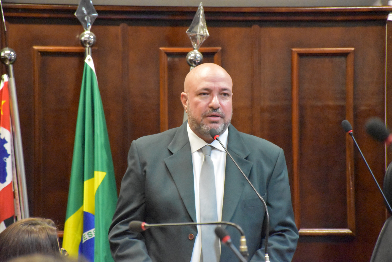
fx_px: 2288
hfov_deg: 9.8
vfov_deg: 6.6
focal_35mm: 210
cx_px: 196
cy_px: 131
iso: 12800
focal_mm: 140
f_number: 5.6
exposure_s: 1/80
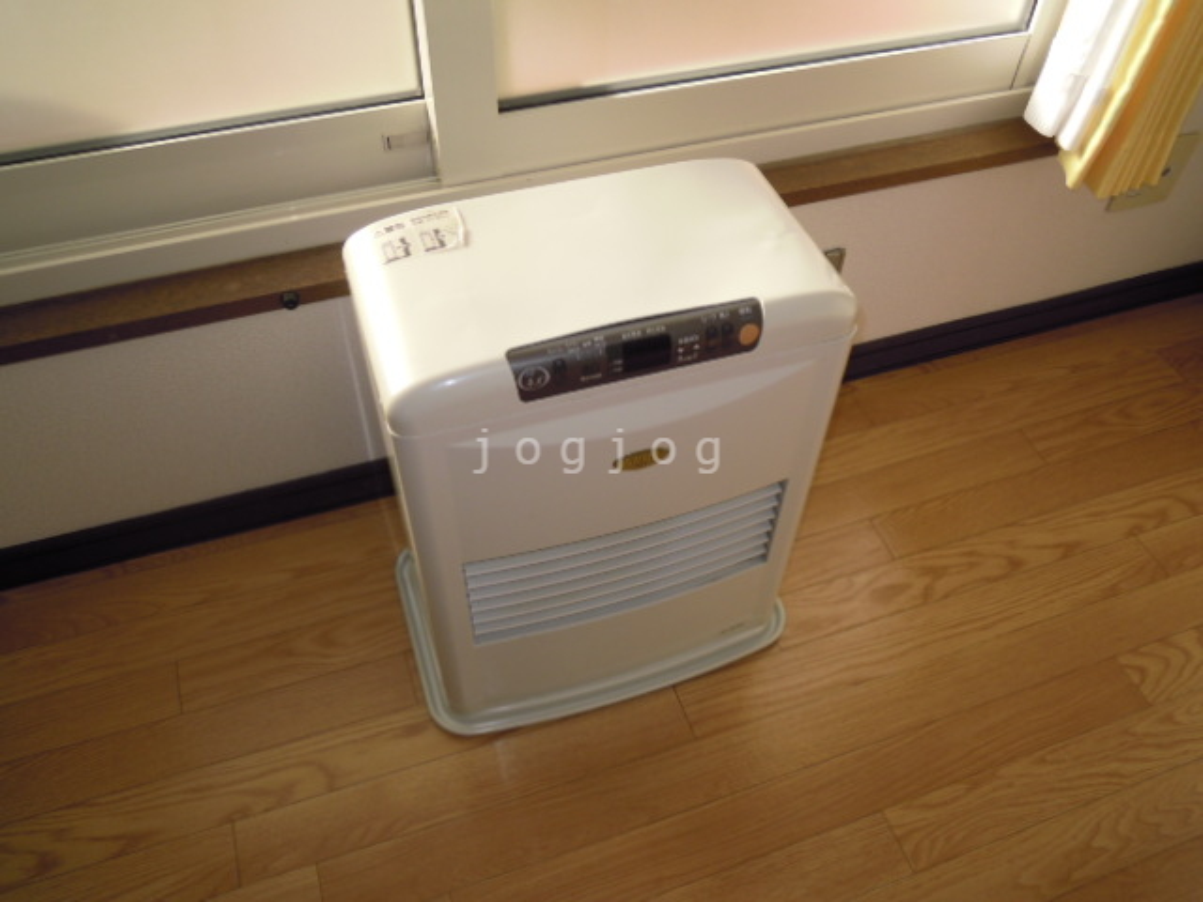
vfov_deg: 49.7
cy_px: 451
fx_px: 973
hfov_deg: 63.4
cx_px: 602
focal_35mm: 28
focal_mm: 5
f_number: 2.7
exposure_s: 1/320
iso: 100
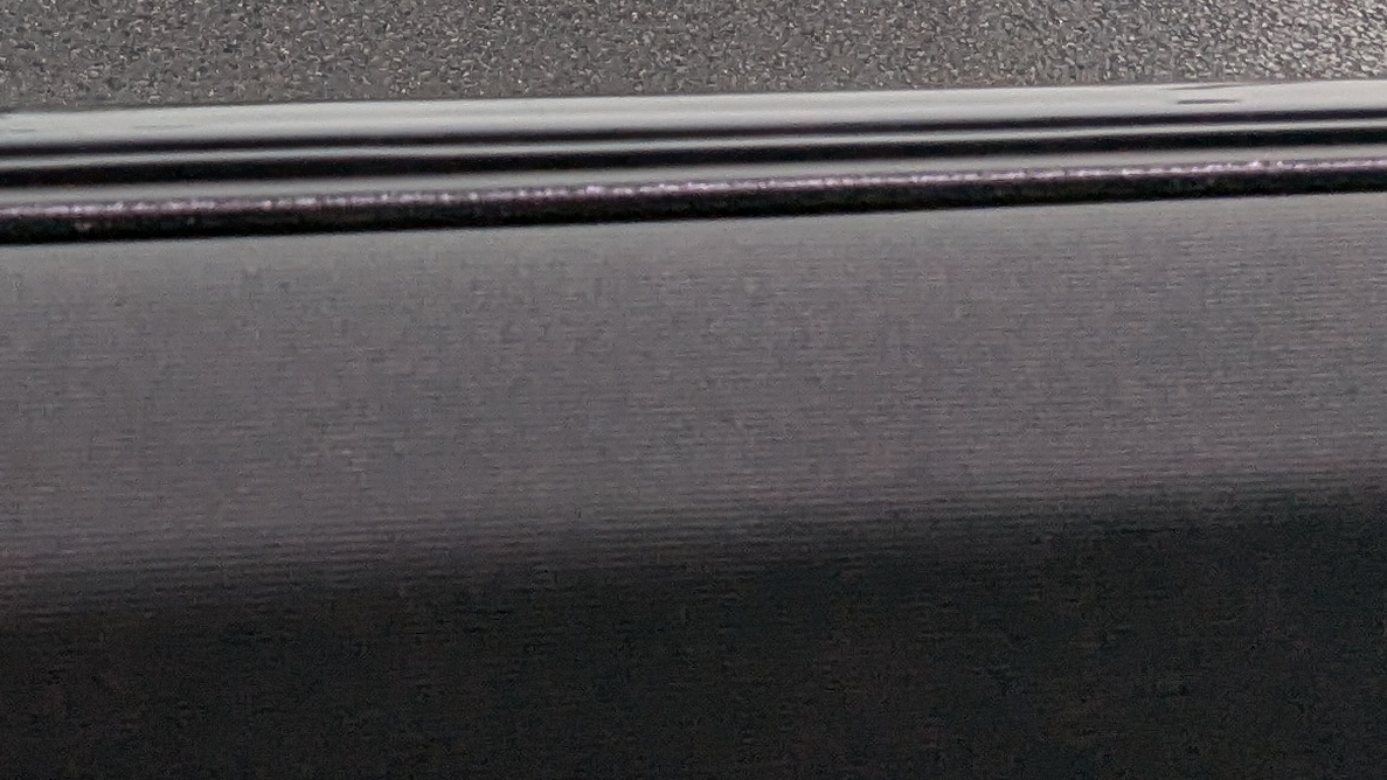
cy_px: -925
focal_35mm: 60
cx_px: 219
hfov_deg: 33.6
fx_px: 2207
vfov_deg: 15.0
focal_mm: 2.35
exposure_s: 1/592
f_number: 2.2
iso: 45
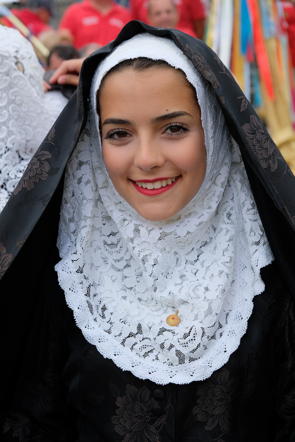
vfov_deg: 26.7
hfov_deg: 17.9
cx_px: 148
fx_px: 934
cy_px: 221
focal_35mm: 76
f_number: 5.6
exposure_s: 1/300
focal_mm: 50.5
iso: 400
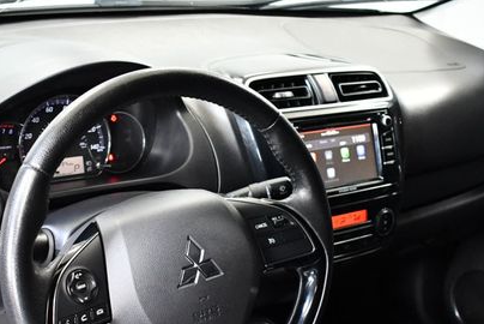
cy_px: 236
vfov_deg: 23.6
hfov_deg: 35.0
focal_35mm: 57
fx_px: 767
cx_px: 207
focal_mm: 18
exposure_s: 1/60
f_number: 3.5
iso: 3200
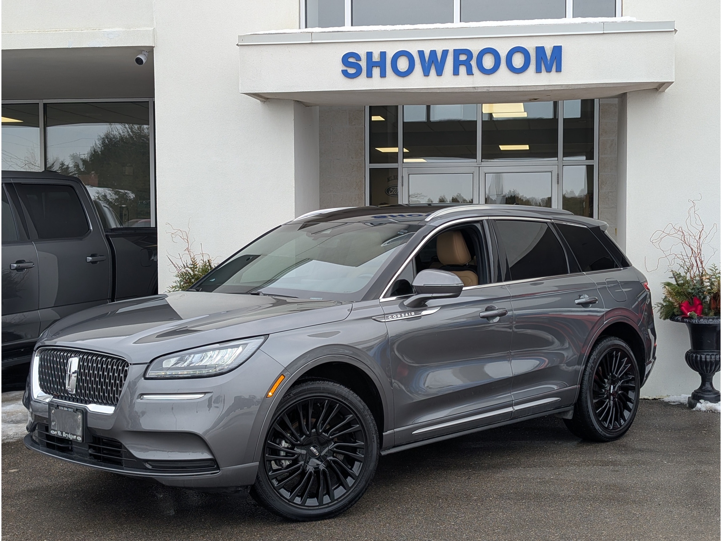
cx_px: 361
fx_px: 1022
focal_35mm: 49
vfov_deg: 29.7
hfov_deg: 38.9
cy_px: 270
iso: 20
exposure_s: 1/188
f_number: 1.68
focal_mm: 6.9
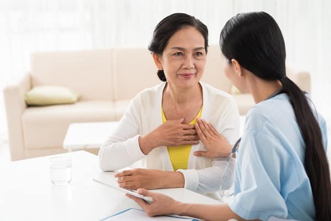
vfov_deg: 16.1
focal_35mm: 85
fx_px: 781
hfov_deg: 23.9
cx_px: 166
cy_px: 110
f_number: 5
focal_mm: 85
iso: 200
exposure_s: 1/200
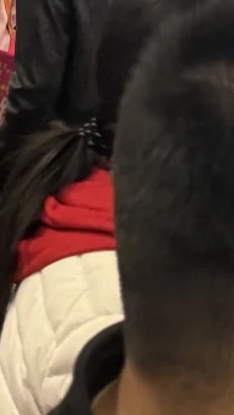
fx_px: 1223
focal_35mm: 111
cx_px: -198
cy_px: -444
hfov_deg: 10.3
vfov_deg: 15.1
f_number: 1.78
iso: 320
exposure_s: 1/50
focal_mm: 6.76
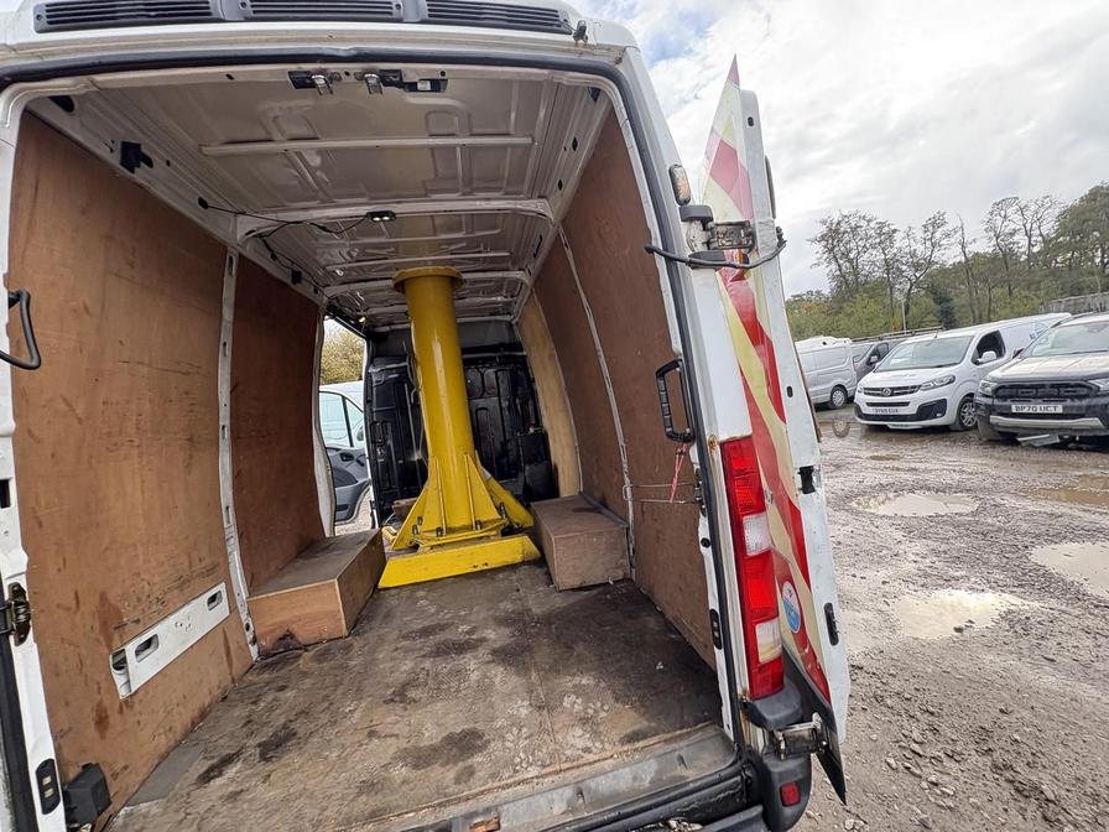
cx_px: 554
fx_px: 449
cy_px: 416
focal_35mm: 14
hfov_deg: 102.1
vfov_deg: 85.7
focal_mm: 2.22
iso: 64
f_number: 2.2
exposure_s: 1/137
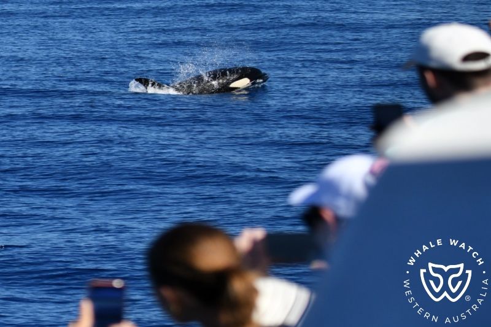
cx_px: 246
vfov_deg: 11.4
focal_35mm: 120
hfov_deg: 17.1
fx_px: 1636
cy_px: 164
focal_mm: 120
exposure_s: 1/8000
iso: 720
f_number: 5
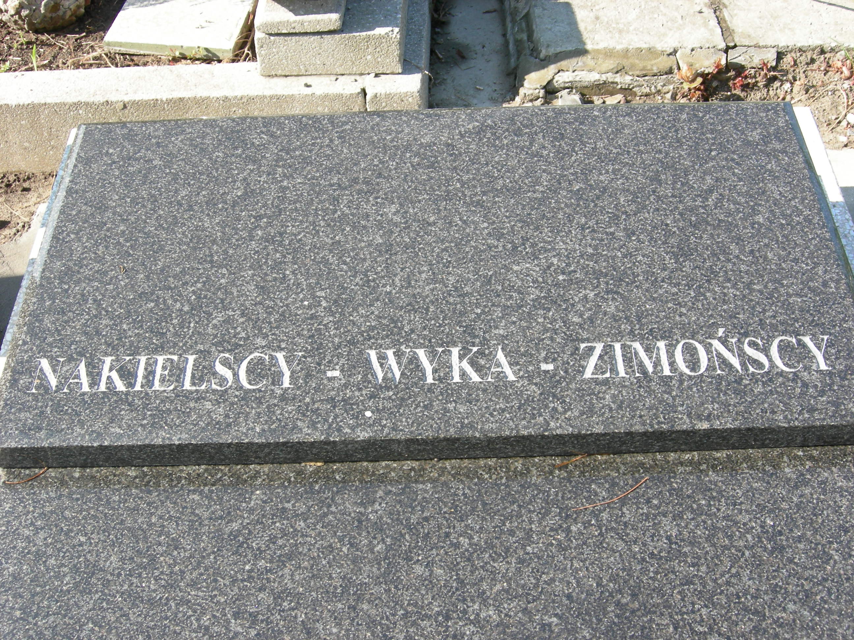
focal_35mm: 44
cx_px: 427
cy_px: 320
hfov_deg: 42.9
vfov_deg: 32.9
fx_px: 1086
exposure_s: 1/105
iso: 64
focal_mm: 9.1
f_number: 4.6
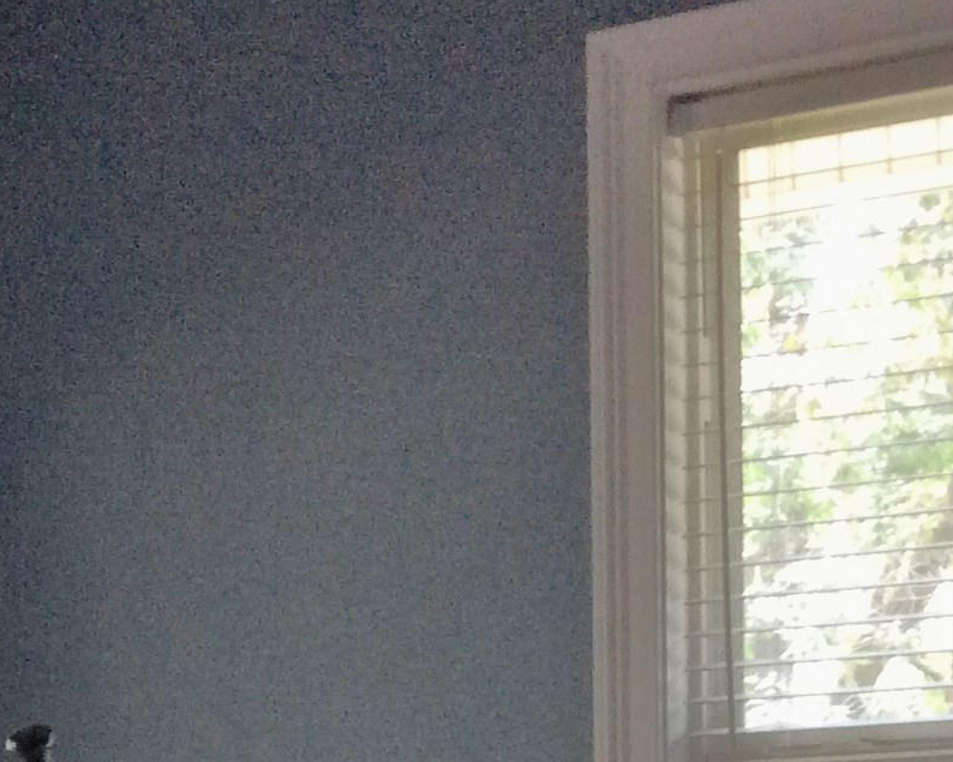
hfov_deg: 17.4
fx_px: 2961
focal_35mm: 105
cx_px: -198
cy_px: 1138
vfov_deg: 13.8
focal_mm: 3.3
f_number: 2.4
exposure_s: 1/24
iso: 100
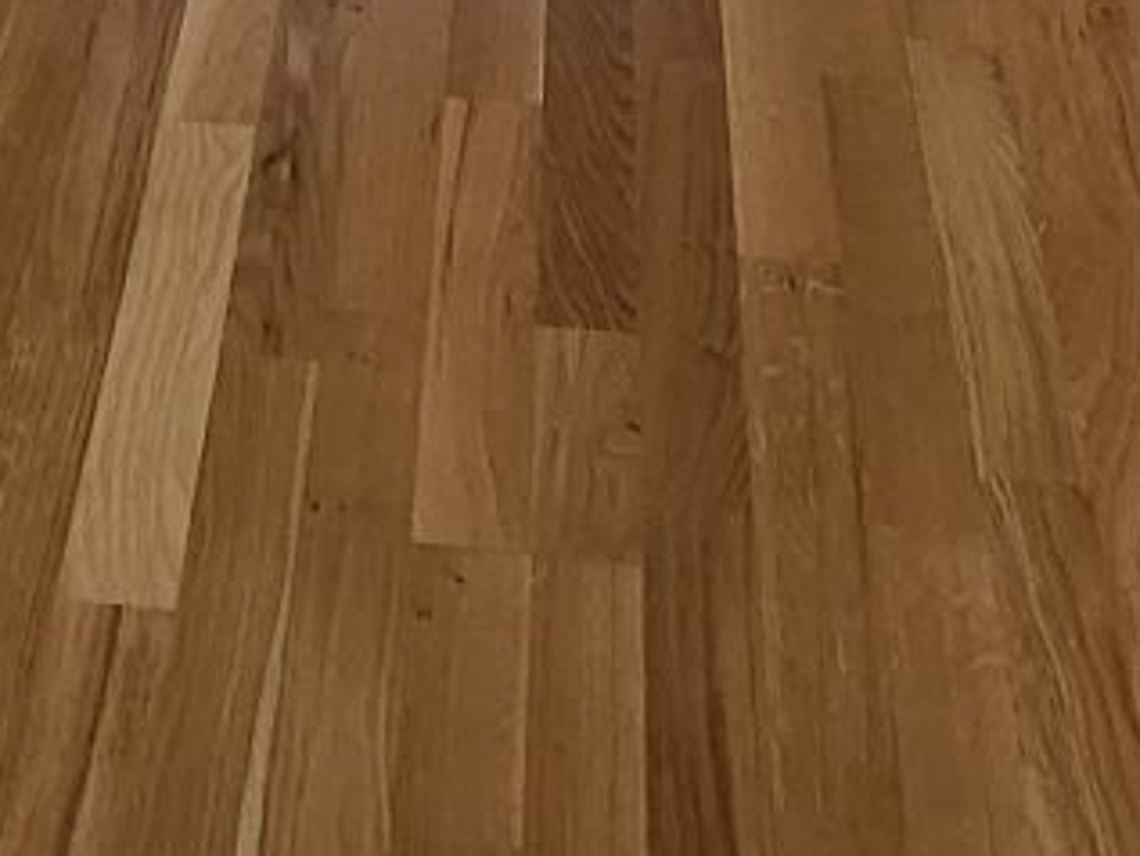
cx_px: 295
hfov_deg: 23.6
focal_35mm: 82
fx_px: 2702
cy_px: -1726
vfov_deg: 11.1
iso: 40
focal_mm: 1.74
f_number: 2.2
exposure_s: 1/50
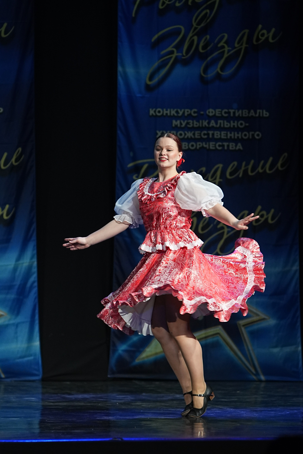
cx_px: 152
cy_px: 227
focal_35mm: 229
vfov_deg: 9.0
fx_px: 2891
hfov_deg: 6.0
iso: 2000
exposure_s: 1/400
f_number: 2.8
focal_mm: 153
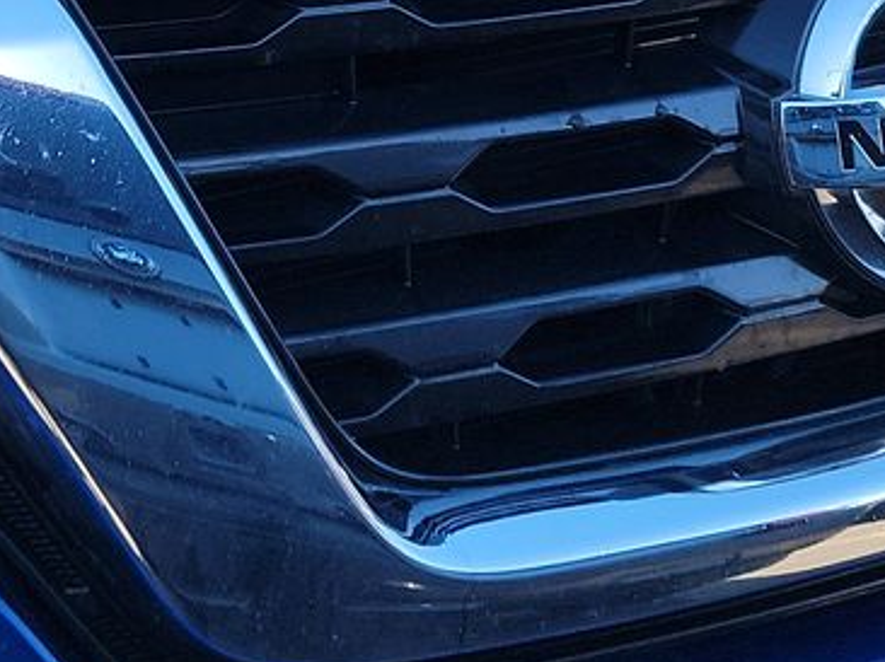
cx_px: 111
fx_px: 2683
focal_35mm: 105
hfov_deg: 18.5
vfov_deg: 13.5
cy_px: -215
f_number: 1.8
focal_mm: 6.7
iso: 50
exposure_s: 1/222
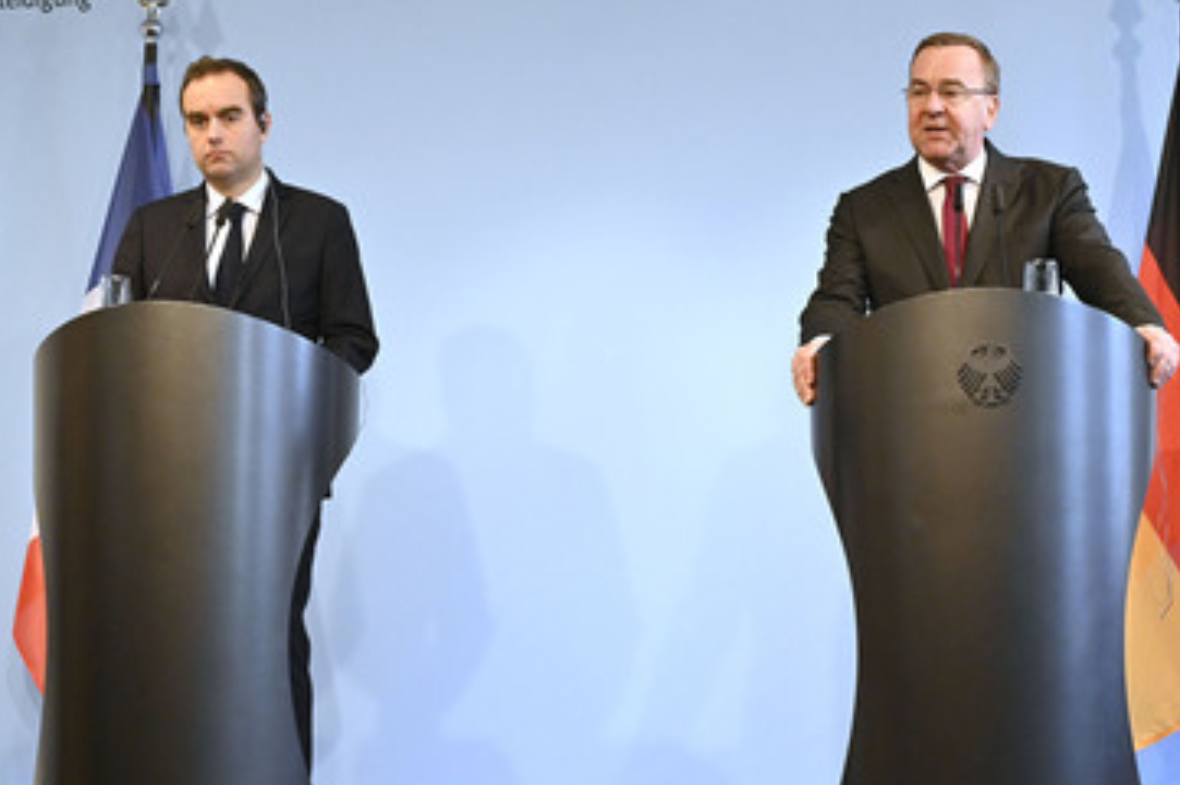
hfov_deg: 33.4
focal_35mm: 60
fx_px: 1965
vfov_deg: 22.6
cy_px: 409
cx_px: 557
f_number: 4.5
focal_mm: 48
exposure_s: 1/400
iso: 5000
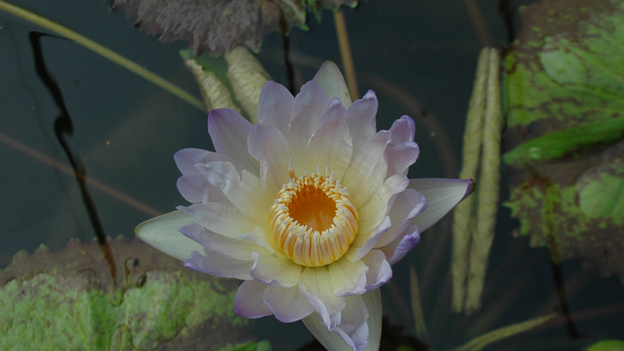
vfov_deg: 23.5
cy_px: 204
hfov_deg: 40.6
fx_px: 844
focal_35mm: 51
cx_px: 312
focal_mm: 32
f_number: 8
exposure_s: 1/250
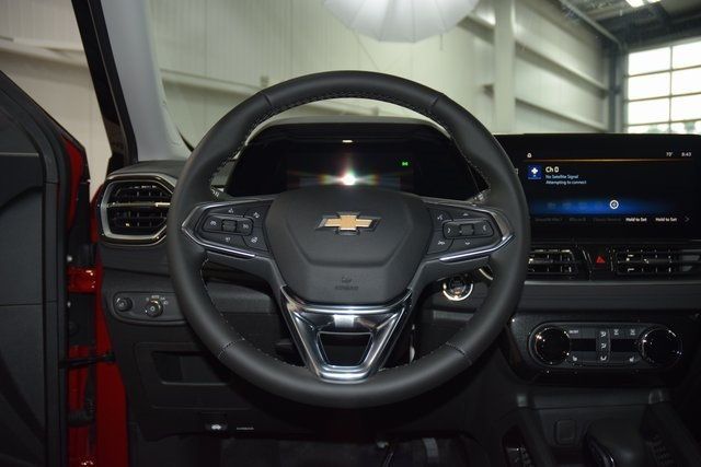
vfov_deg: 48.0
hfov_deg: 67.4
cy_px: 234
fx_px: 526
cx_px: 350
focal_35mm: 27
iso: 900
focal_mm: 18
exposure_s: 1/125
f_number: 3.5
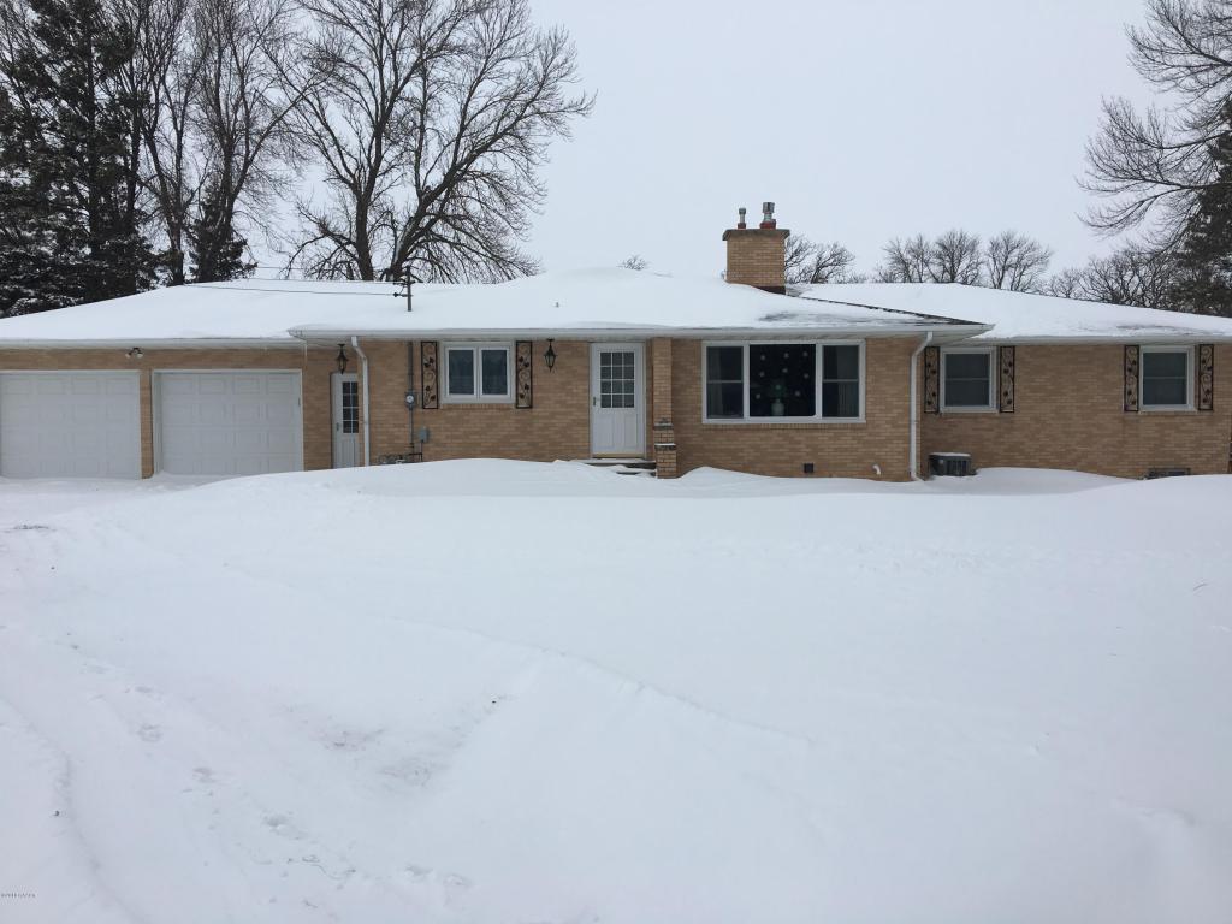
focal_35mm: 29
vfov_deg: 48.2
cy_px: 462
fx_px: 1032
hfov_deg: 61.7
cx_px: 616
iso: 25
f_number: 2.2
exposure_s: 1/2959
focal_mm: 4.15
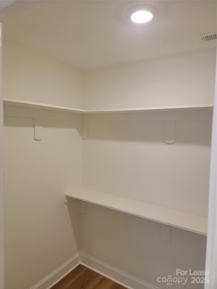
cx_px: 108
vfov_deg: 71.6
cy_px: 144
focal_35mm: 24
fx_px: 201
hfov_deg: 56.8
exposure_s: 1/120
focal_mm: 6.7
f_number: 1.8
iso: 160
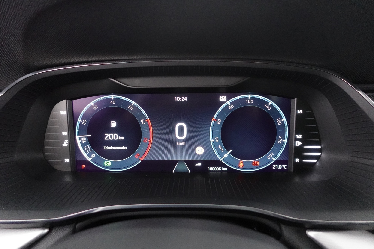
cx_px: 187
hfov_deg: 73.7
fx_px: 249
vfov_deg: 53.1
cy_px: 124
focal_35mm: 24
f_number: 1.8
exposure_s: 1/30
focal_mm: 9.4
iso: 3200
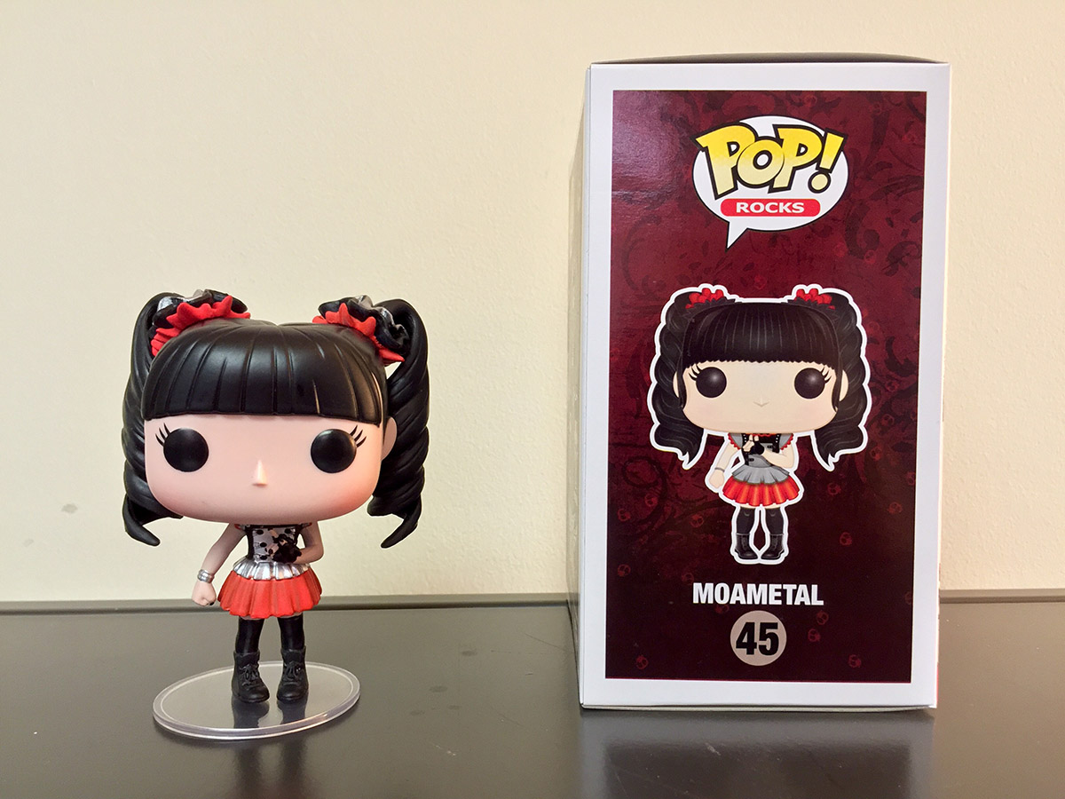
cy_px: 400
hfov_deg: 61.7
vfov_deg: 48.2
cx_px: 532
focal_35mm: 29
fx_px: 892
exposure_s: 1/30
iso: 160
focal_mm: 4.15
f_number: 2.2
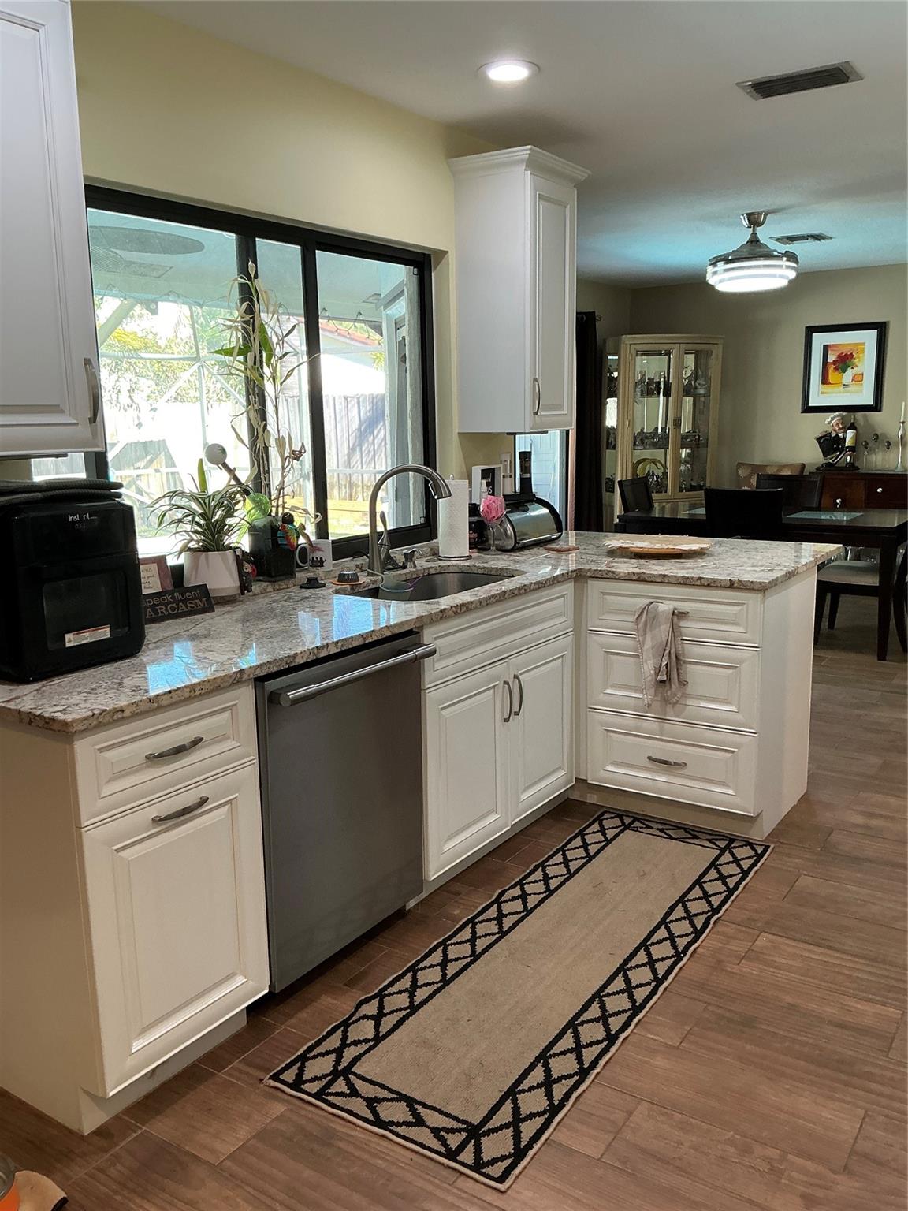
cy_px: 606
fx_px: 979
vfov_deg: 63.4
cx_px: 454
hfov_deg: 49.7
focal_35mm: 28
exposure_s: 1/60
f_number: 1.8
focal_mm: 3
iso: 80
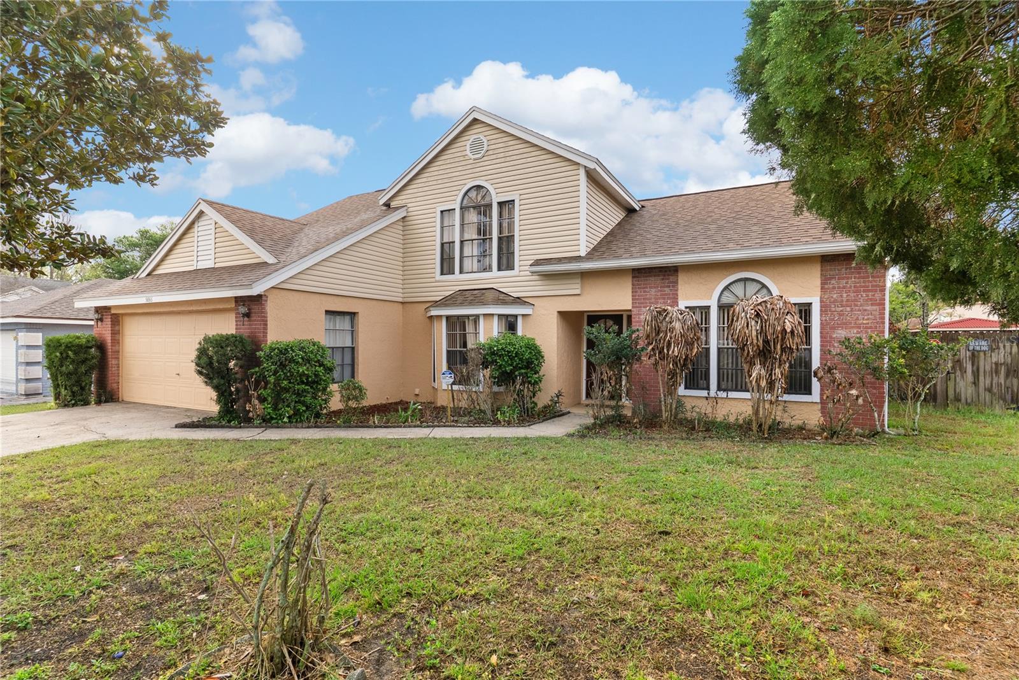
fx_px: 481
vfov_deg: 70.5
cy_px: 340
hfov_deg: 93.3
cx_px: 510
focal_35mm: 17
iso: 400
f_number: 8
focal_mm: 17
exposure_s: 1/80
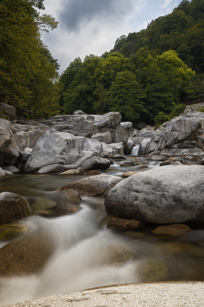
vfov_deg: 52.2
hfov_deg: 36.2
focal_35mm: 37
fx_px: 312
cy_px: 154
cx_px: 102
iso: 100
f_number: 11
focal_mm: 24.5
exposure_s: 1/2.5
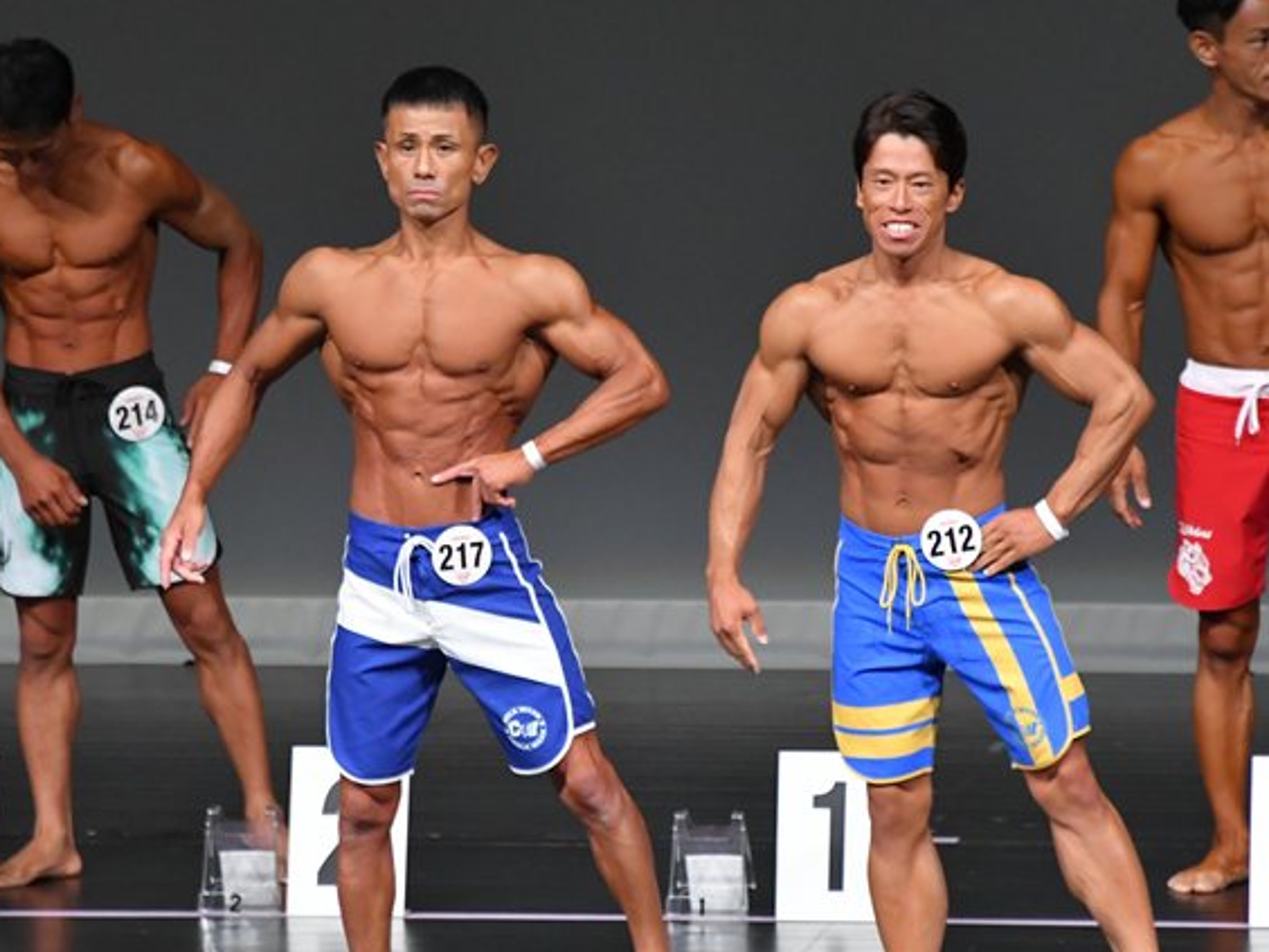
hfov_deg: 4.0
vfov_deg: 3.0
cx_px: 667
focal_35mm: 495
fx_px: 18146
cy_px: 459
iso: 4000
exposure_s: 1/400
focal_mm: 250
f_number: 5.6
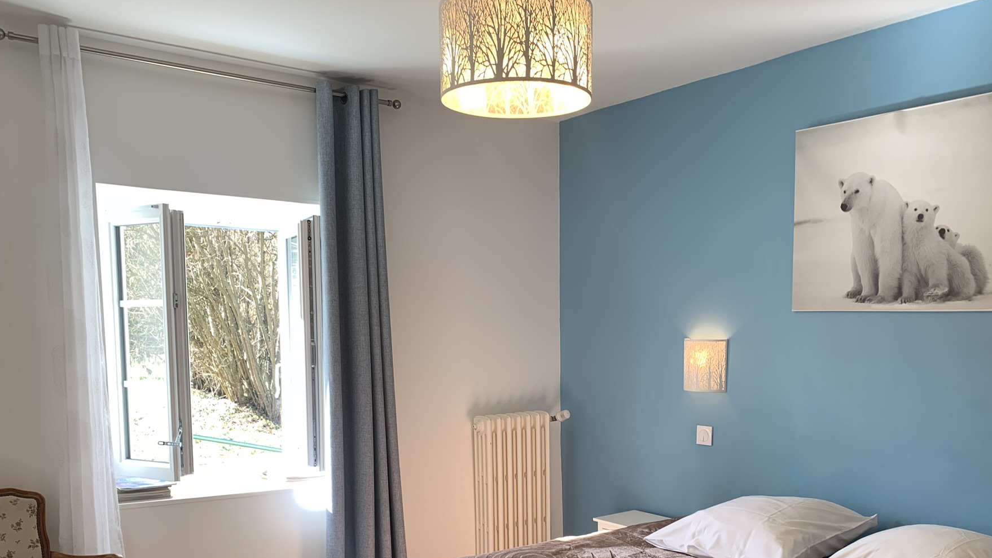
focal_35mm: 33
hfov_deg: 59.4
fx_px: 868
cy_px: 431
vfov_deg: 34.7
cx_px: 537
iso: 32
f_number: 1.8
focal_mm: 4.25
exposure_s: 1/100
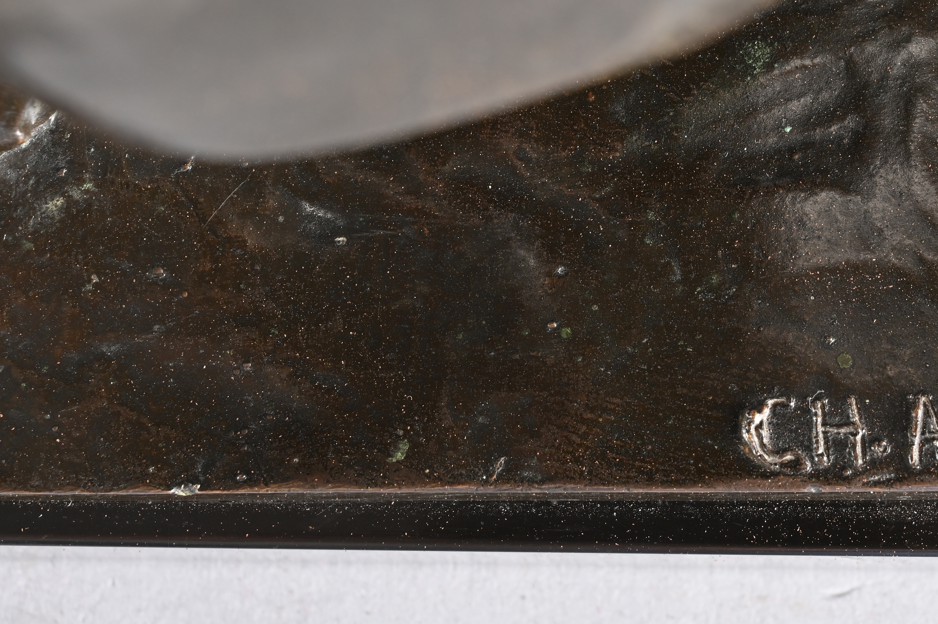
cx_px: 630
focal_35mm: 108
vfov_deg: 12.6
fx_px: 2812
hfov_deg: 18.9
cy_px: 168
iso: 320
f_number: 14
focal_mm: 70
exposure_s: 1/125
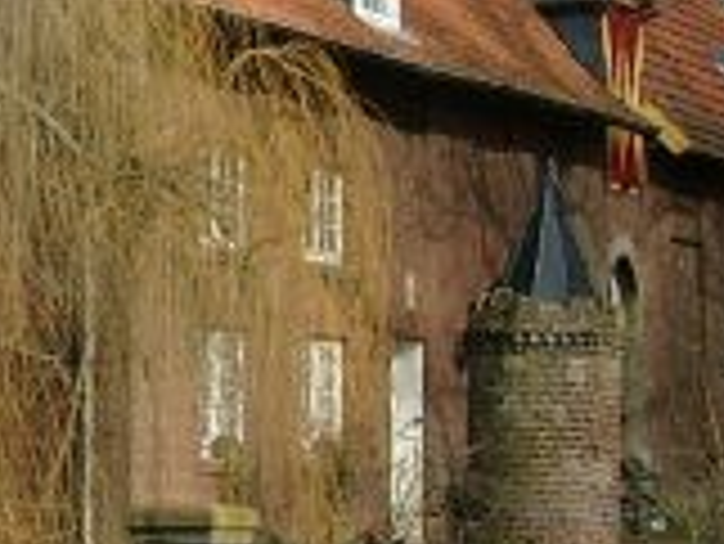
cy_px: 45
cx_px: -36
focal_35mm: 169
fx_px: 3537
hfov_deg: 11.5
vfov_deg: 8.8
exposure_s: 1/459
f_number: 4
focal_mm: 7.13
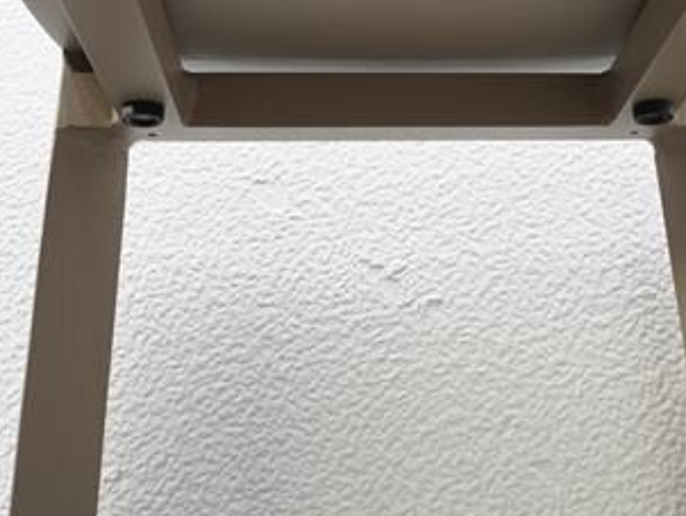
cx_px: 438
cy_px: 73
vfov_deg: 25.9
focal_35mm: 55
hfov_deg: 34.7
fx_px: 1091
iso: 250
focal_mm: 16
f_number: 4
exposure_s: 1/30
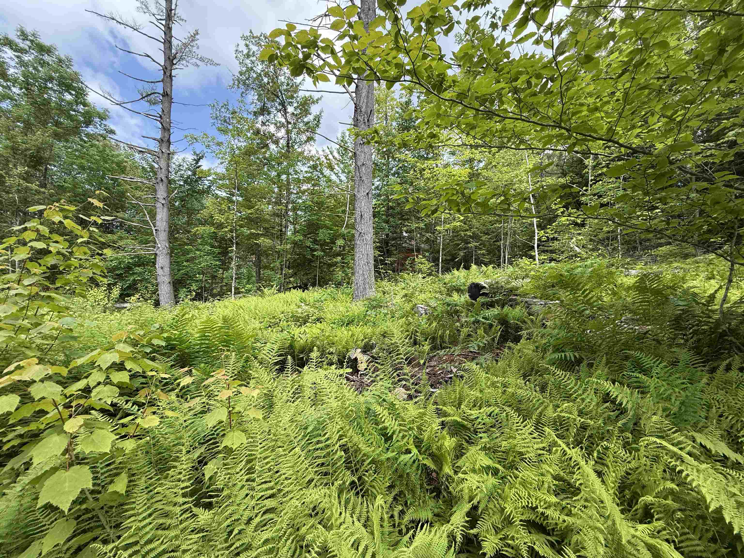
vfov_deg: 85.7
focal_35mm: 14
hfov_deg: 102.1
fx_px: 301
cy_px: 279
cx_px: 372
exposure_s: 1/510
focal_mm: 2.22
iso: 64
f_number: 2.2
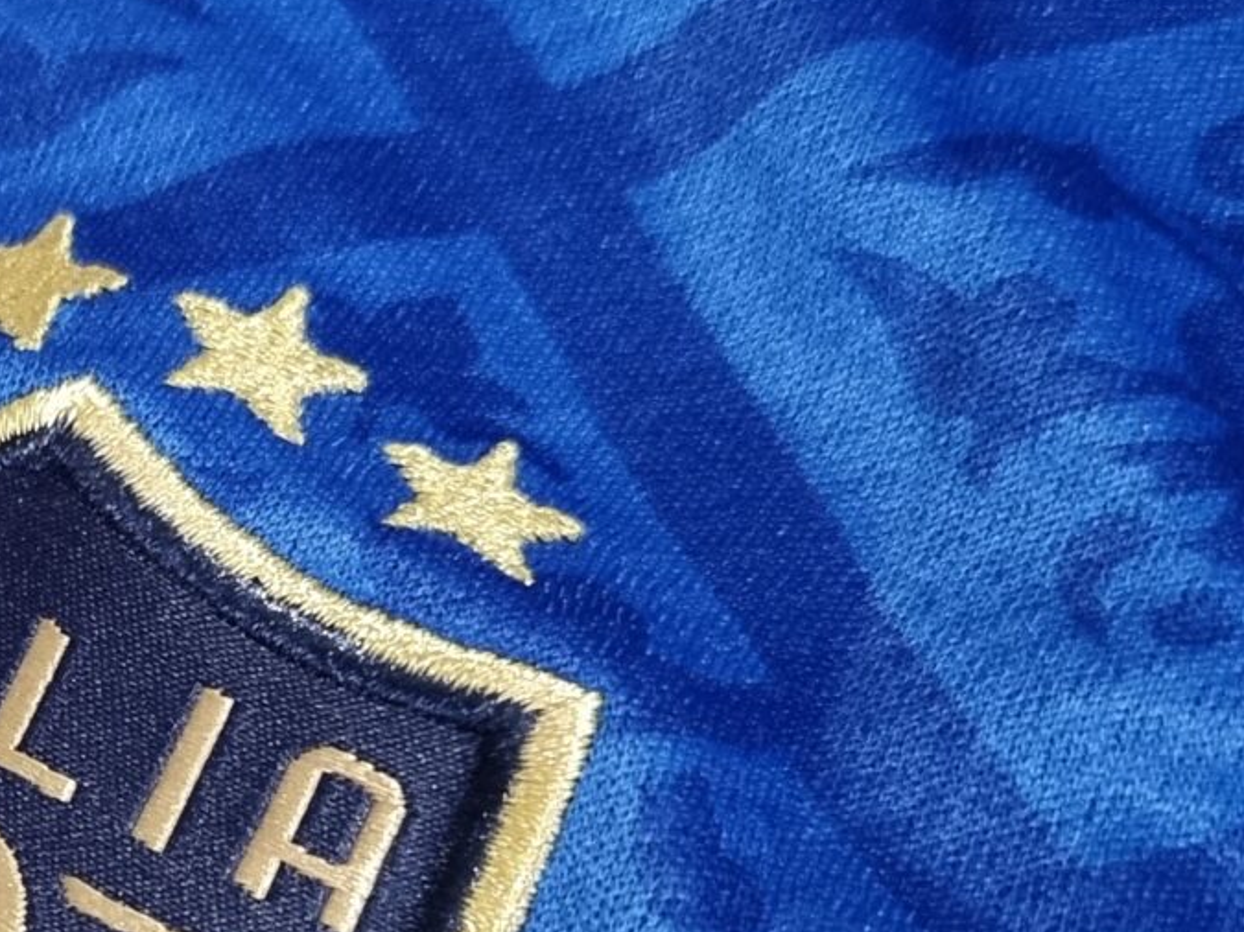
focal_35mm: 91
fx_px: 3270
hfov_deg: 19.9
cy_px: 858
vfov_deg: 16.0
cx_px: -346
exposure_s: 1/50
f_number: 1.8
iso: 500
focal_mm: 6.7
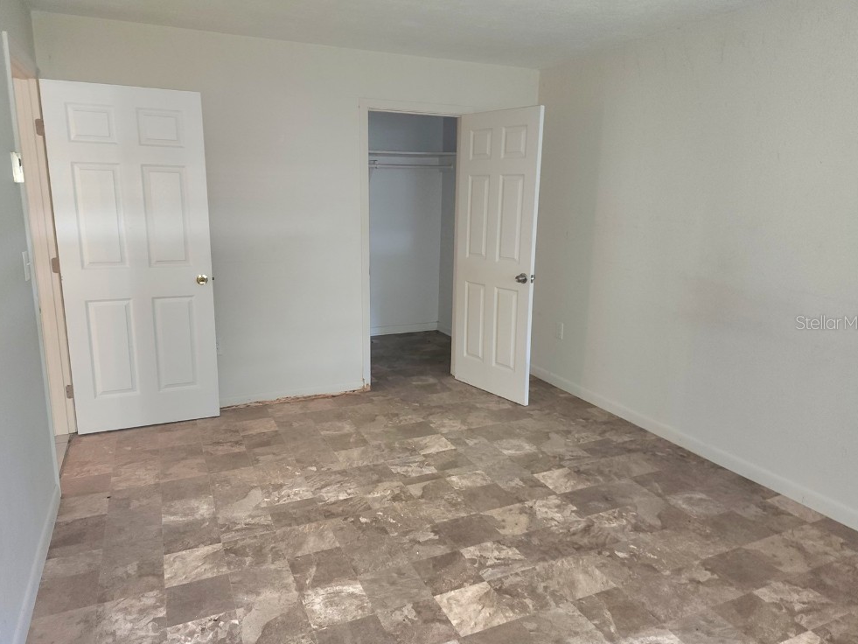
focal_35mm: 24
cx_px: 430
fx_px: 595
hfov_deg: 71.6
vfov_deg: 56.8
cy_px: 322
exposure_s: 1/10
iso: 160
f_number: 1.8
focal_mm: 6.4
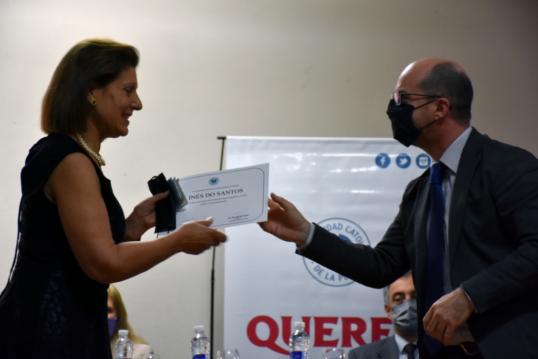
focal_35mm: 120
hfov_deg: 17.1
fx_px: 1793
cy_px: 180
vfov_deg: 11.4
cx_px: 269
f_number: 5.3
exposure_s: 1/80
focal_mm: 80
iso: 800
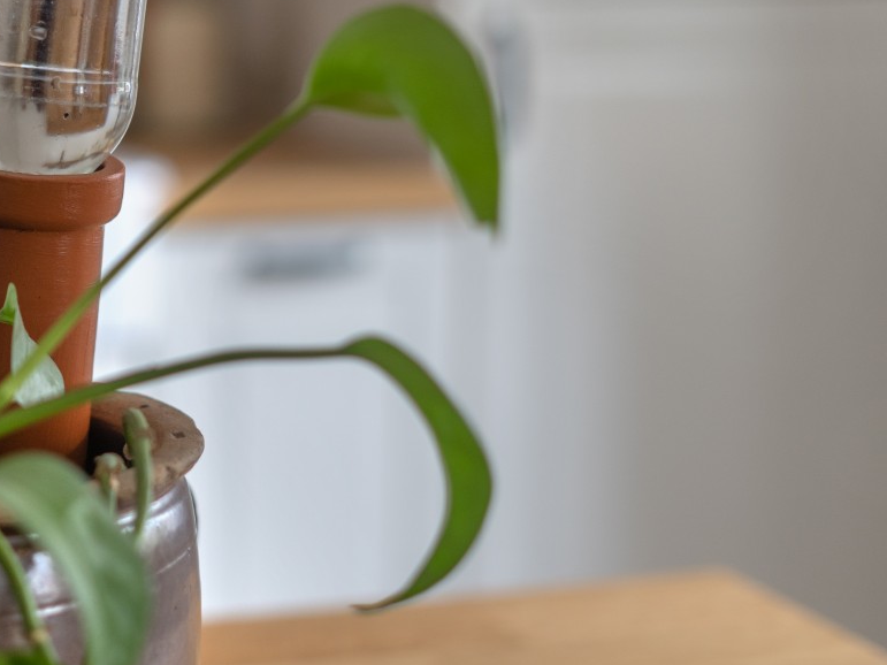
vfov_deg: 14.6
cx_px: 15
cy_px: 174
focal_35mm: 101
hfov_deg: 19.0
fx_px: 2588
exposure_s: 1/80
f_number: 2.2
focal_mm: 50
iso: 250
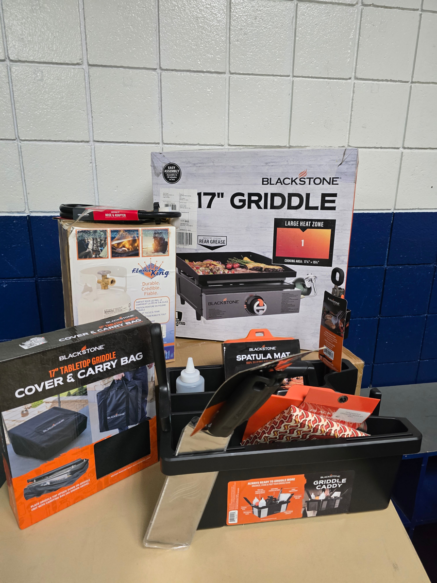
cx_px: 218
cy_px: 292
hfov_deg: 58.9
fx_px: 387
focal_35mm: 23
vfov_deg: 73.9
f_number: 1.7
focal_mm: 6.3
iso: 800
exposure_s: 1/120
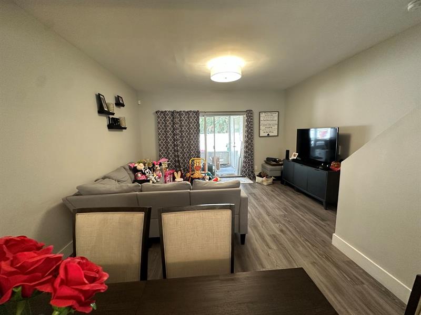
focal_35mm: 14
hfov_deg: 102.1
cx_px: 210
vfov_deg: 85.7
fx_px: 170
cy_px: 158
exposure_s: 1/120
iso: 250
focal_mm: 2.22
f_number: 2.2
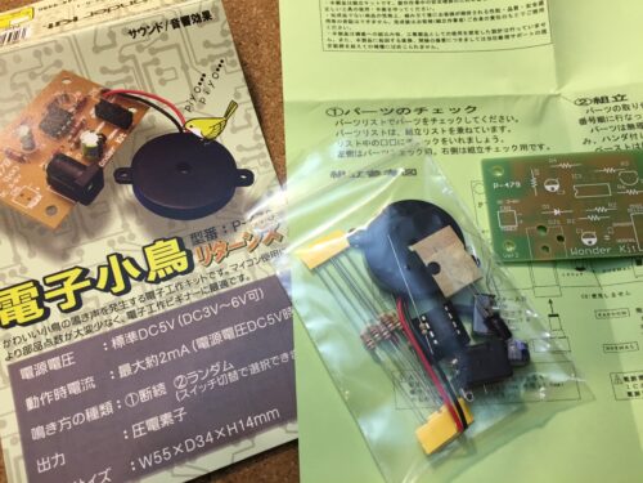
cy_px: 242
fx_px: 539
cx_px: 322
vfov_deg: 48.2
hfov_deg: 61.7
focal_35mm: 29
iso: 50
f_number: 2.2
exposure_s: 1/33
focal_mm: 4.15
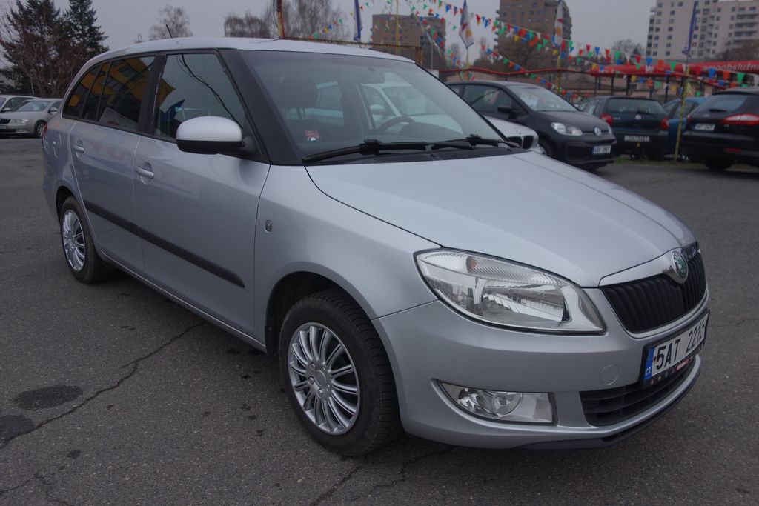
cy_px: 253
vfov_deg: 46.4
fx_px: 590
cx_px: 380
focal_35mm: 28
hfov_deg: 65.5
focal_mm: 10.4
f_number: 2.2
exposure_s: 1/320
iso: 125
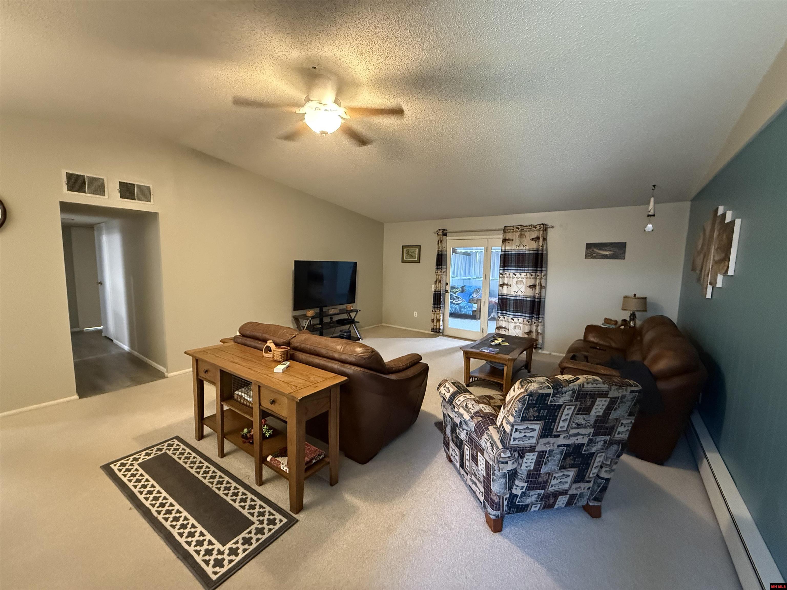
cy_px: 295
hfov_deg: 102.1
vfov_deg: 85.7
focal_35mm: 14
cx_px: 394
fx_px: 318
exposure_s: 1/60
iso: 1000
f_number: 2.2
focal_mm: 2.22
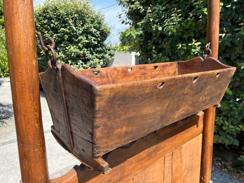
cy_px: 92
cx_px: 122
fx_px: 183
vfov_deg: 53.1
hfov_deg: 67.3
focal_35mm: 26
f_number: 1.5
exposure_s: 1/1468
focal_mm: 5.7
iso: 50
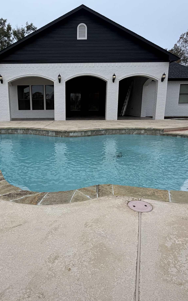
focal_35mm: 25
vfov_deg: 72.5
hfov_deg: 48.6
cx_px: 65
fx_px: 205
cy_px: 147
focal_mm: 2.22
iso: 64
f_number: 2.2
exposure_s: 1/475
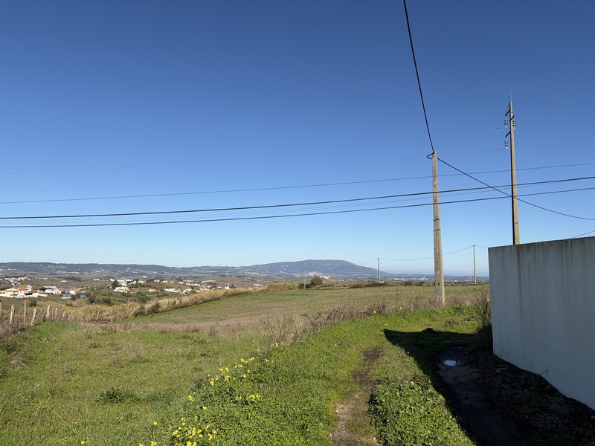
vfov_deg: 53.1
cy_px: 223
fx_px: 447
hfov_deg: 67.3
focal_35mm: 26
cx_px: 298
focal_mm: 5.96
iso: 50
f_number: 1.6
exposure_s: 1/4608
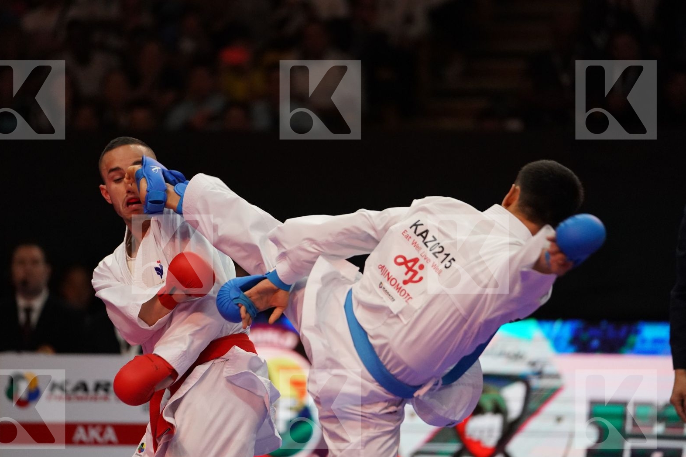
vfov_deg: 6.0
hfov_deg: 9.0
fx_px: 4363
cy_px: 254
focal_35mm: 229
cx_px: 320
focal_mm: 200
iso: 5000
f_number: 2.8
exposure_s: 1/1000
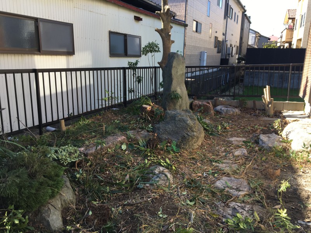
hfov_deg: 61.7
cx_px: 156
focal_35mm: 29
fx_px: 261
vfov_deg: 48.2
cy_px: 116
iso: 25
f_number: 2.2
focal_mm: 4.15
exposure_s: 1/313
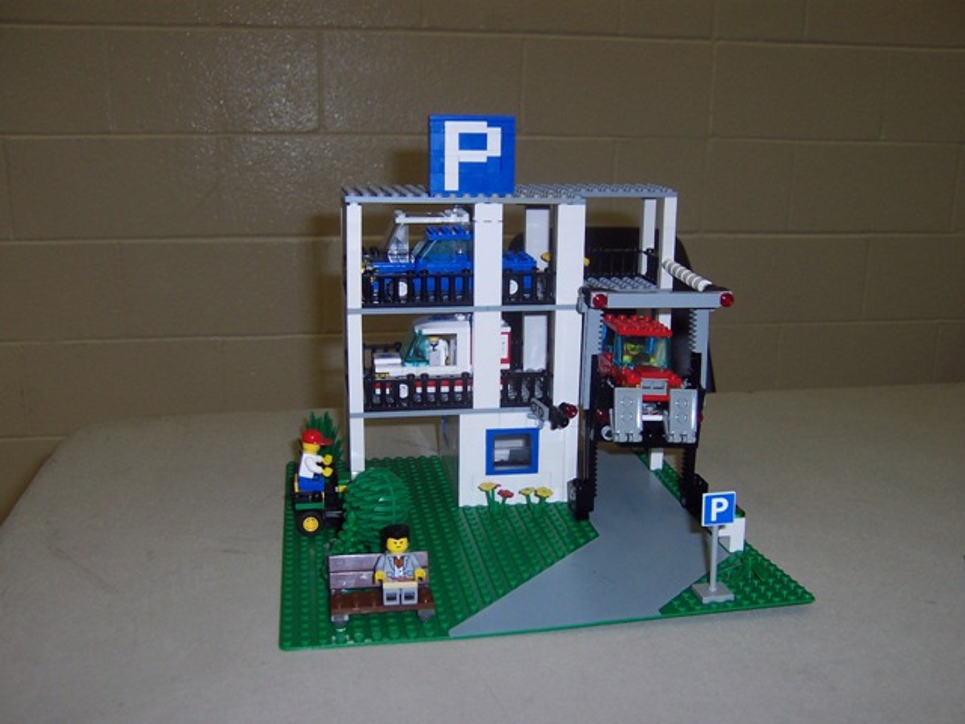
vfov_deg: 39.7
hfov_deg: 51.4
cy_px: 362
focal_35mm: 36
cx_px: 482
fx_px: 1004
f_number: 2.8
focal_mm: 5.6
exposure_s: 1/60
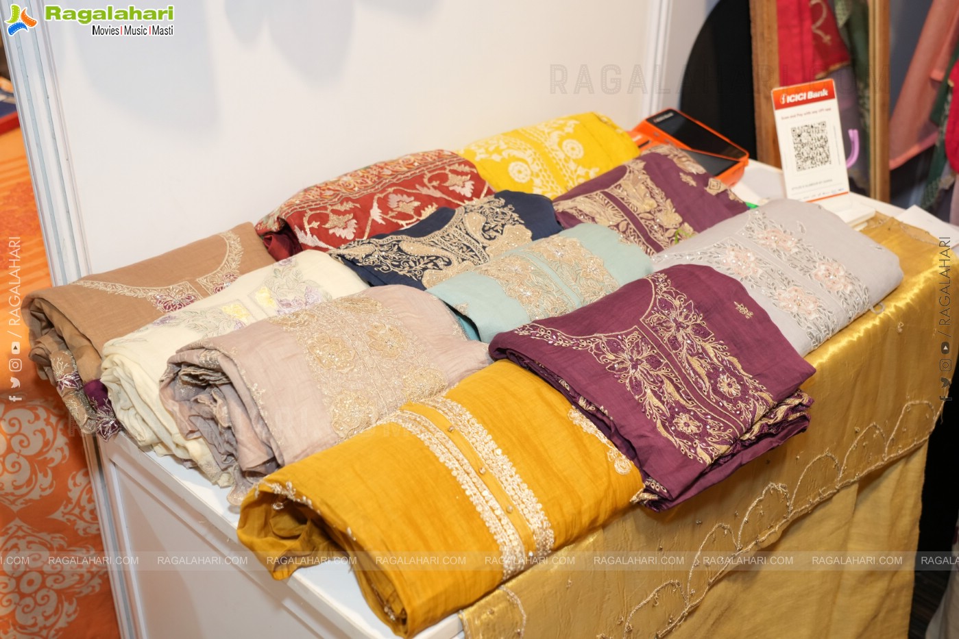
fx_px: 1119
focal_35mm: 42
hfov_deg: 46.4
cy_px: 320
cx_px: 480
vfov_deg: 31.9
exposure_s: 1/125
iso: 1600
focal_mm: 42
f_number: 5
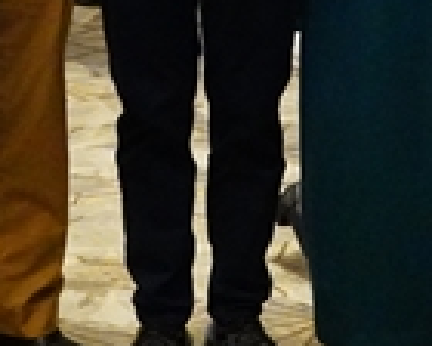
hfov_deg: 12.5
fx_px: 1969
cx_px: 272
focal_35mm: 154
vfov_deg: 9.7
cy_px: -209
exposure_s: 1/320
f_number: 4
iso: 16000
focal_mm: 24
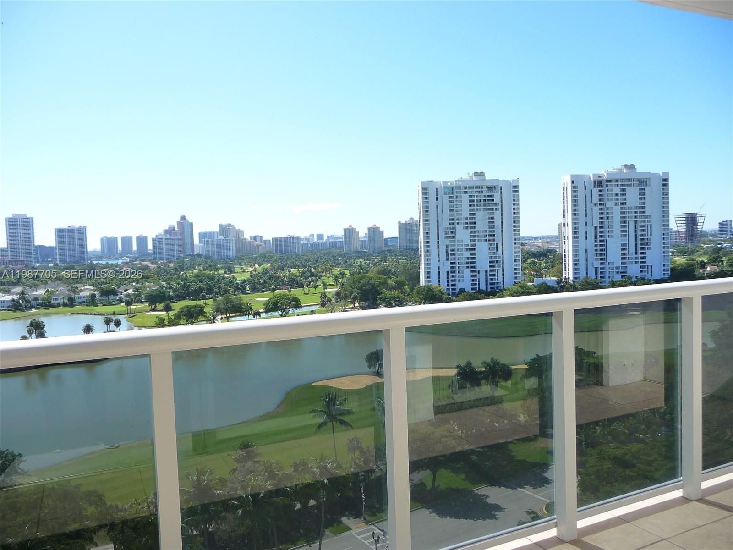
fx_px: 593
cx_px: 366
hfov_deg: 63.4
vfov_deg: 49.7
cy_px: 275
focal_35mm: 28
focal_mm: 4.7
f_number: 3.3
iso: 160
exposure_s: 1/800
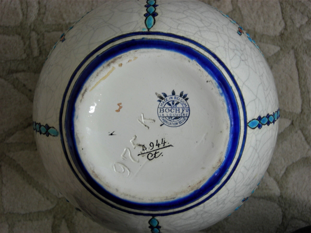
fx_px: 593
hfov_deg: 29.4
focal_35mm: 66
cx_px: 156
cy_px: 116
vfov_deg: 22.3
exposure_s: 1/12.5
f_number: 3.5
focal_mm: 13.7
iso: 64
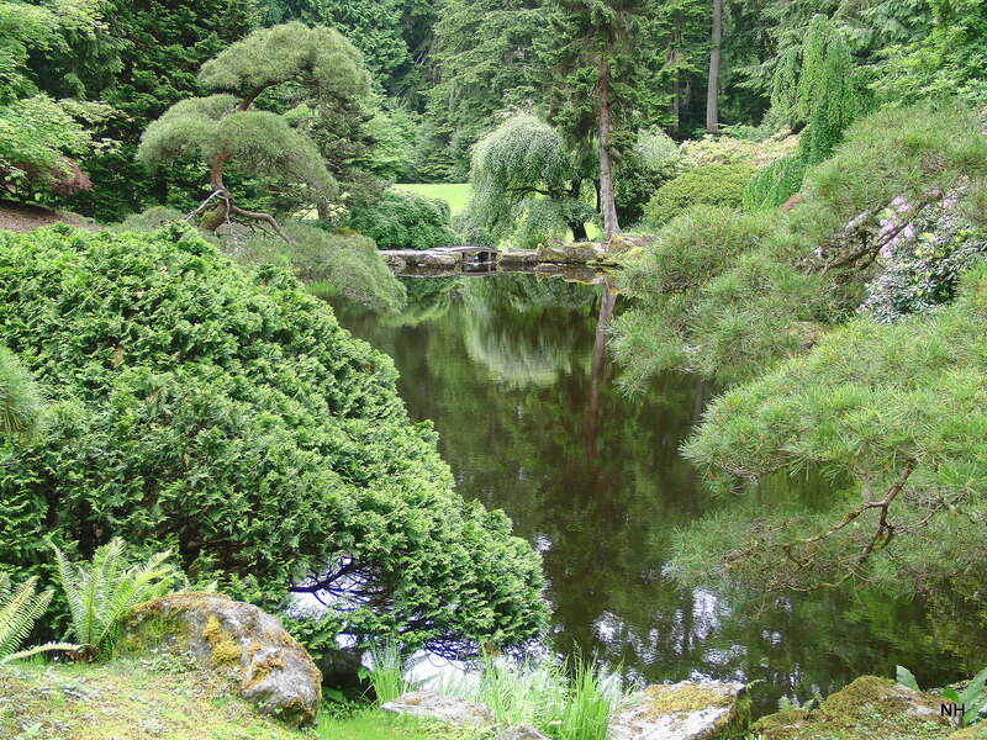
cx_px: 494
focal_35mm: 51
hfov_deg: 37.5
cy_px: 370
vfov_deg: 28.6
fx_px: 1454
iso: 100
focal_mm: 8.86
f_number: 3.8
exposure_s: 1/80
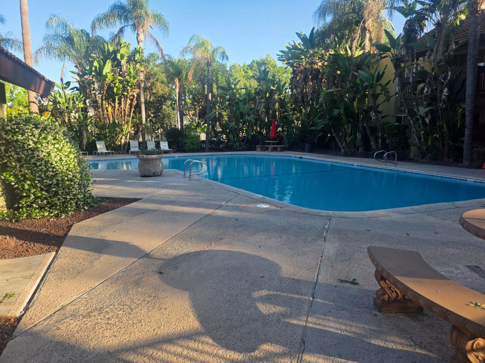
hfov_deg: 73.9
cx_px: 242
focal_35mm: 23
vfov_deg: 58.9
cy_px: 182
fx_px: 322
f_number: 1.7
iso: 80
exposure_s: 1/1339
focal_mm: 6.3
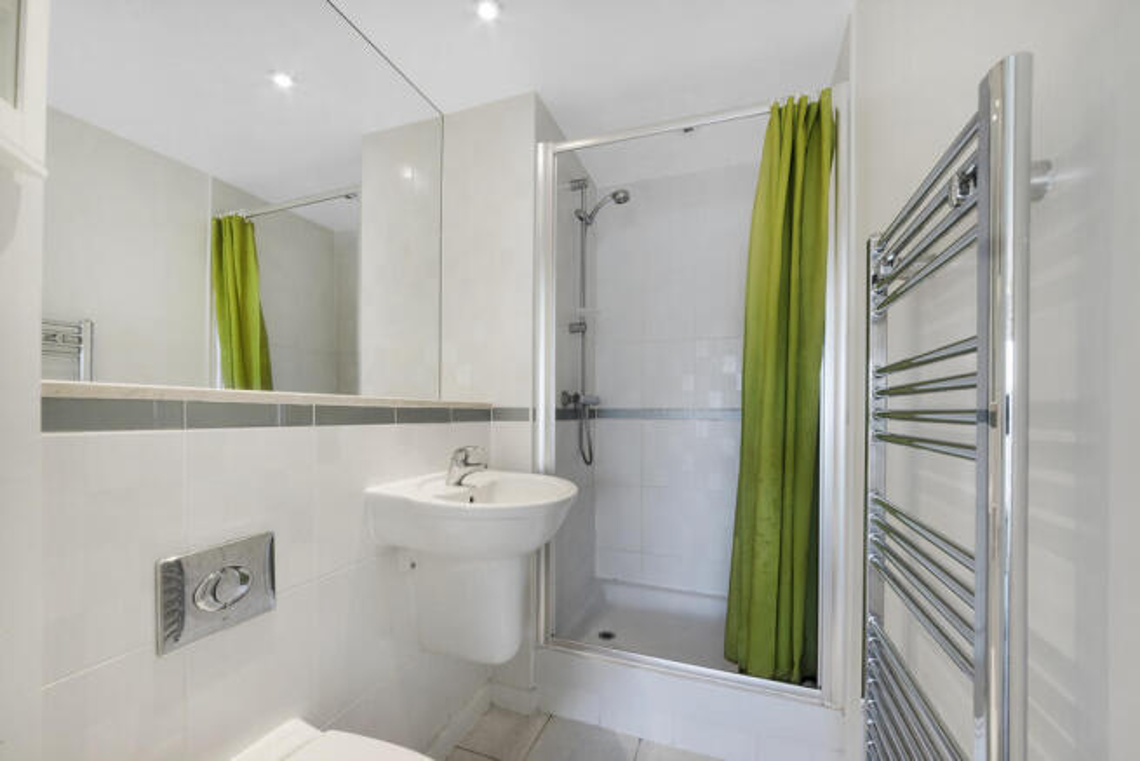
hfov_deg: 104.2
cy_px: 380
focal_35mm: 14
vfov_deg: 81.2
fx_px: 443
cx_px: 570
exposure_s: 1/2
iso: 250
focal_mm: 14
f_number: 16
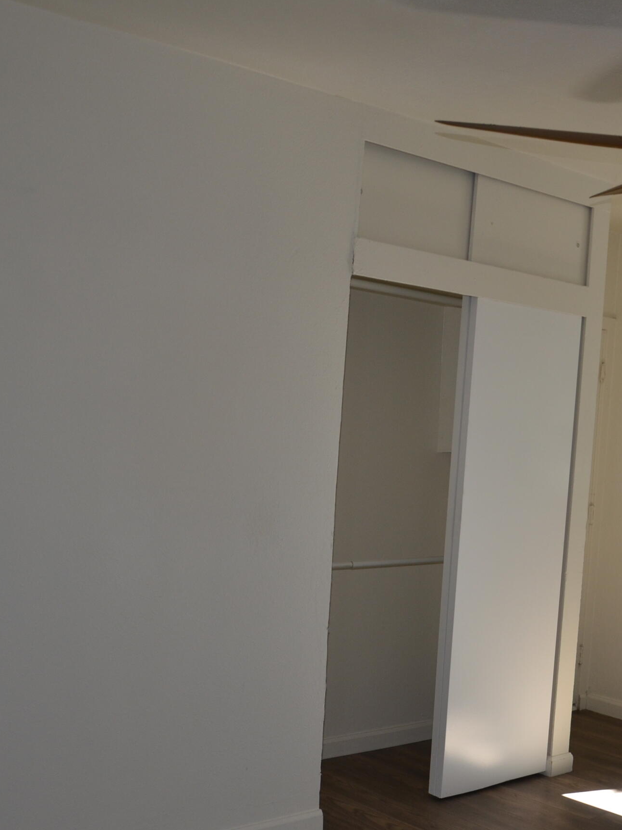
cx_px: 513
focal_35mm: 45
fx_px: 1078
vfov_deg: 42.0
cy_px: 451
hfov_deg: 31.2
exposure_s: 1/125
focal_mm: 18
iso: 280
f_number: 3.5
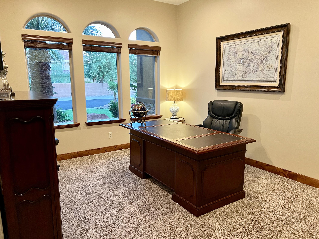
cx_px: 160
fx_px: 240
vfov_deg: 53.1
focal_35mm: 26
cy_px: 120
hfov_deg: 67.3
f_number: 1.5
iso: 200
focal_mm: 5.7
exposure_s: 1/60
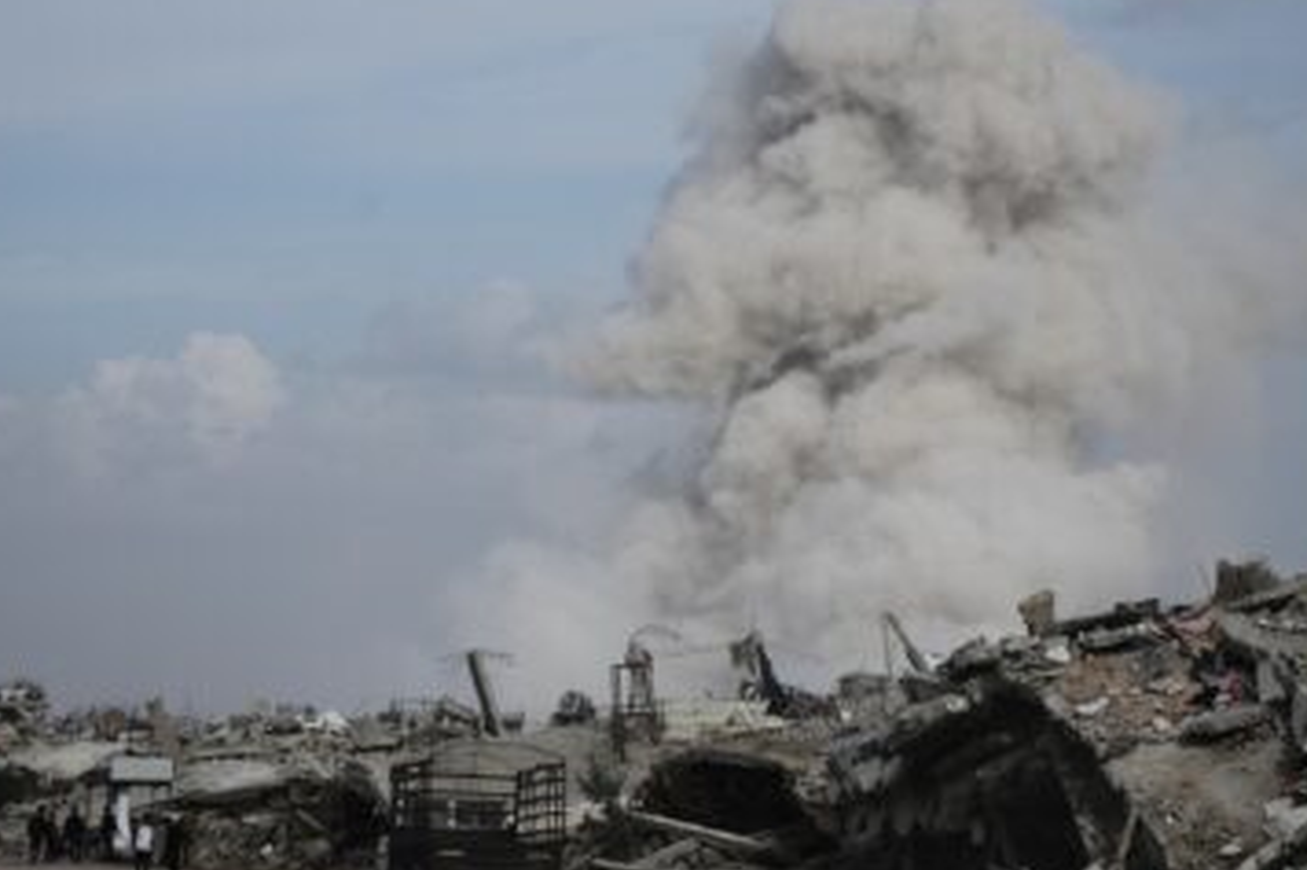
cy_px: 463
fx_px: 5697
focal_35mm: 157
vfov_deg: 8.7
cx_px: 661
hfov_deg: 13.1
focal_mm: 133
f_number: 5
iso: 200
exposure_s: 1/2500
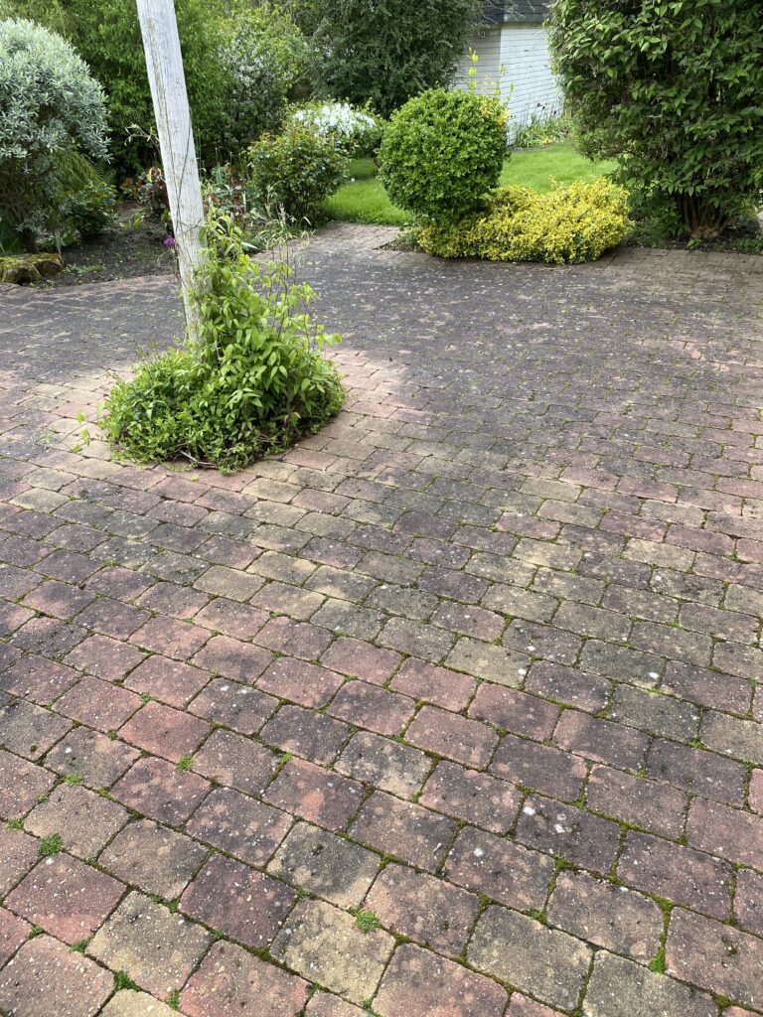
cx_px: 382
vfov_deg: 67.3
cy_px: 508
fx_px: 764
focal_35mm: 26
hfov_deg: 53.1
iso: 32
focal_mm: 4.25
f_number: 1.8
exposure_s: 1/719
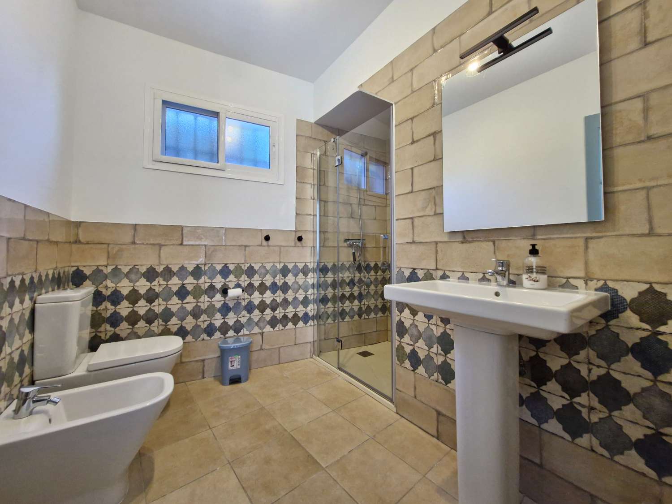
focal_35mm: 13
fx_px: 252
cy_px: 252
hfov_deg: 106.2
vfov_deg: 89.9
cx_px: 336
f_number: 2.2
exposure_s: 1/50
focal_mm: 1.74
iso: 320
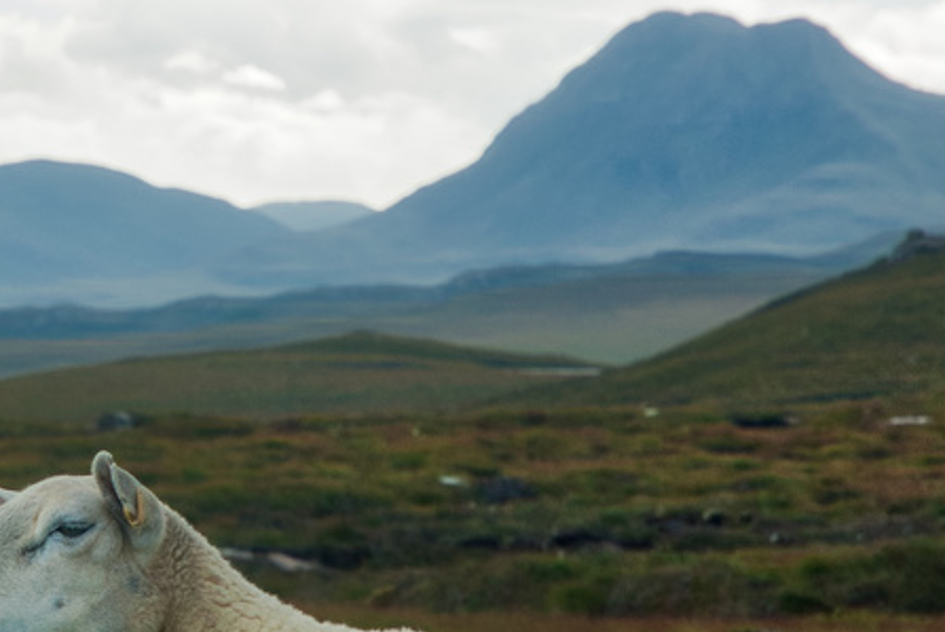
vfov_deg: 4.2
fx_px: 8645
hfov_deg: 6.3
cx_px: 186
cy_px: 322
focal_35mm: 329
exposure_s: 1/100
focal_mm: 70
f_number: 6.3
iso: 100
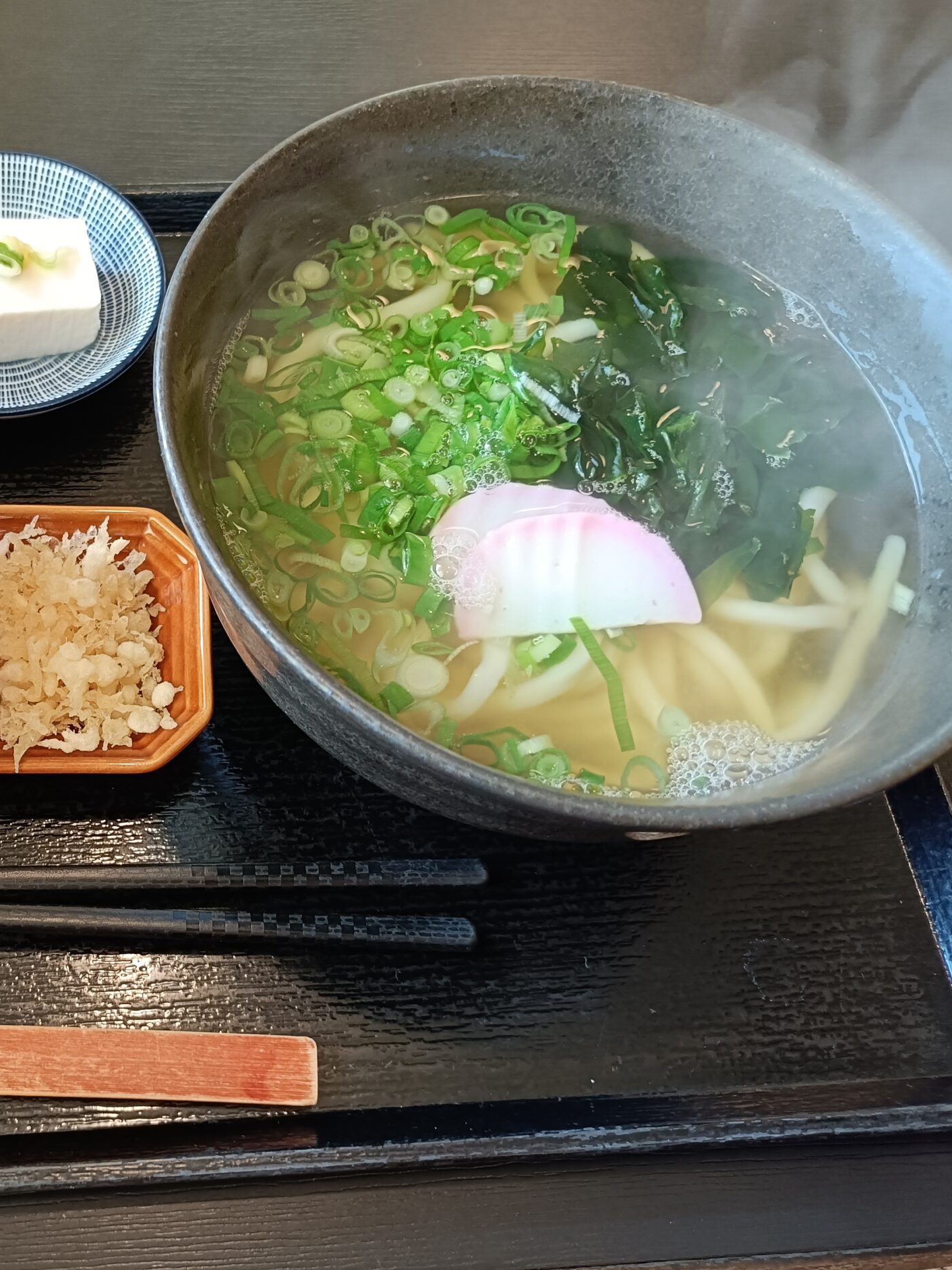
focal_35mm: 34
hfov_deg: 38.9
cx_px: 99
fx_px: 1246
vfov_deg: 54.0
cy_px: 628
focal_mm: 4.7
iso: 400
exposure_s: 1/60
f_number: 1.7
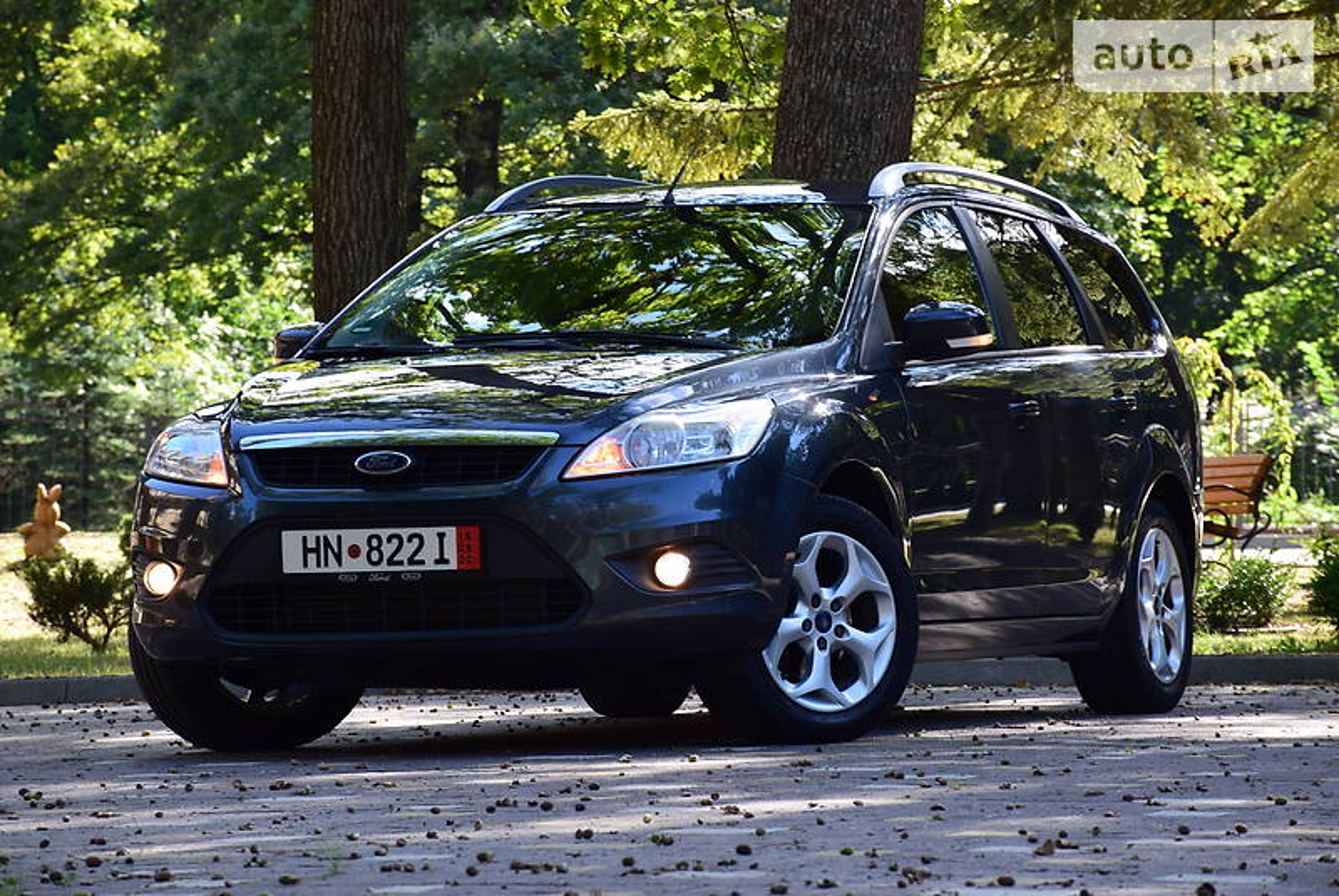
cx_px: 670
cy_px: 448
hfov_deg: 13.0
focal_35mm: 158
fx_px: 5863
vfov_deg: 8.7
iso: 400
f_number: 9
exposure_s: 1/160
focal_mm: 105
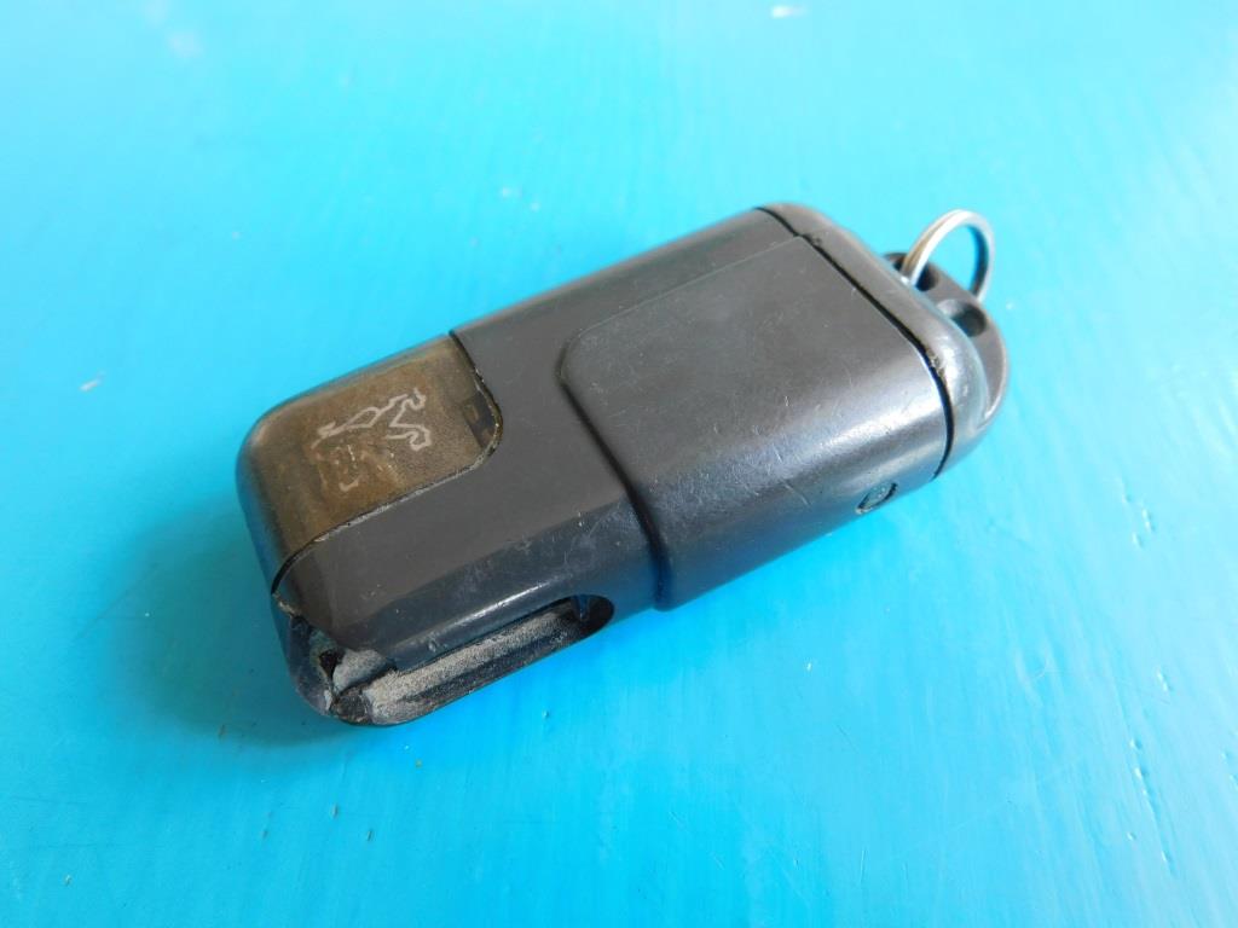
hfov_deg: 73.9
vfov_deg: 58.9
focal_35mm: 23
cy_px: 464
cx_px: 619
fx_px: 823
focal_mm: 4
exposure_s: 1/30
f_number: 3
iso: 140
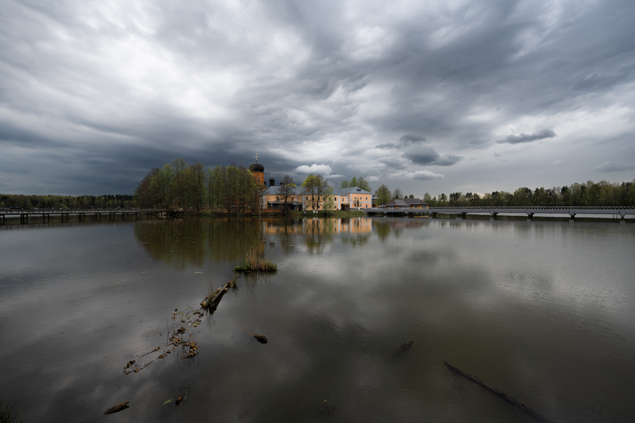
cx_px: 318
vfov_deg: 72.0
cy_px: 212
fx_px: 291
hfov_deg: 95.0
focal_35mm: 16
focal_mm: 16.5
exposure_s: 1/80
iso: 100
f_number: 8
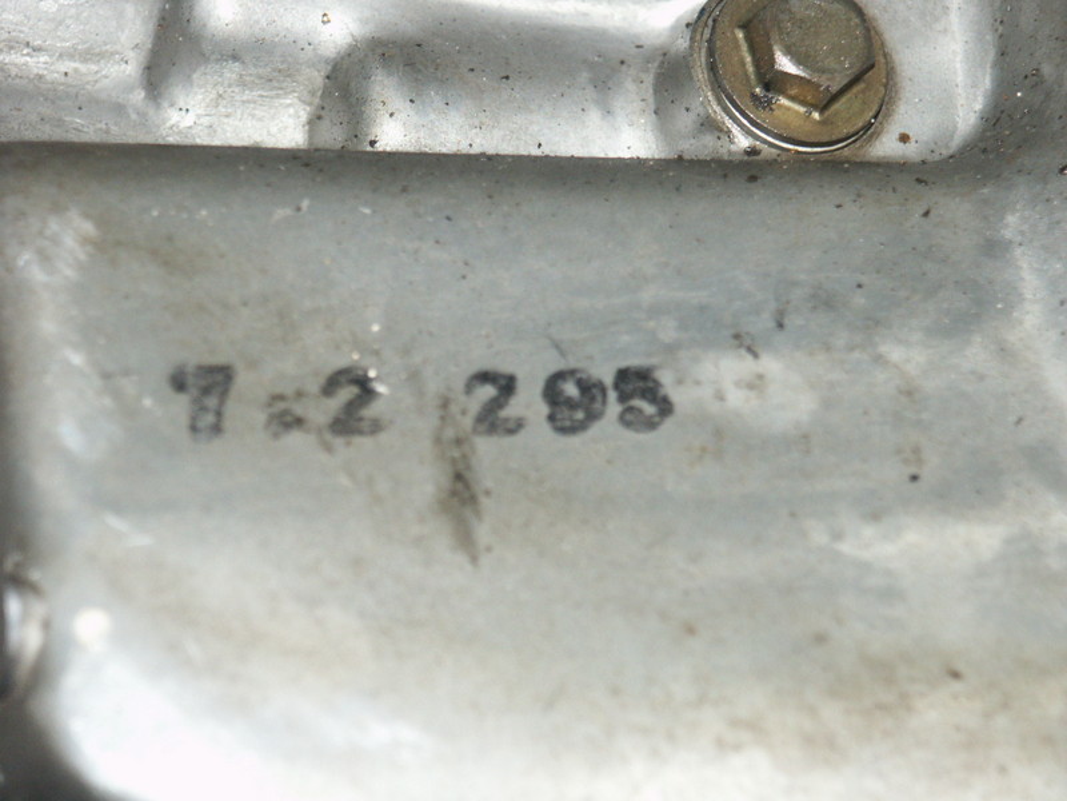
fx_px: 6165
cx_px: 534
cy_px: 400
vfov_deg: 7.4
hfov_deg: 9.9
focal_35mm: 200
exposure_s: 1/180
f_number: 3.5
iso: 200
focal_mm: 50.69
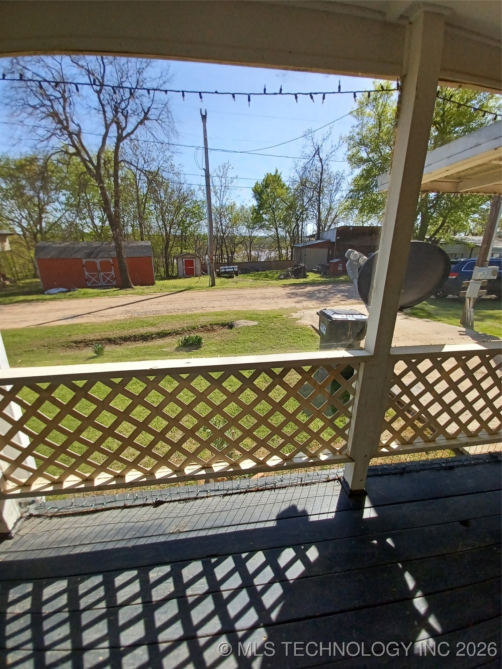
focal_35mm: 13
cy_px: 334
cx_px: 251
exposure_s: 1/701
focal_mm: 1.42
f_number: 2.2
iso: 40
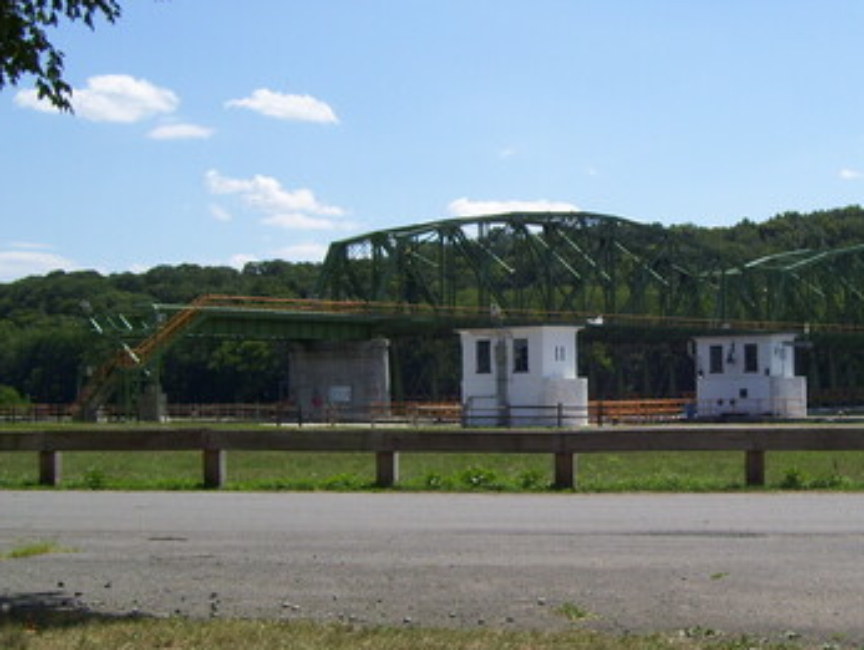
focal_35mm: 62
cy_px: 316
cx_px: 598
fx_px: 1549
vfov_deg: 23.7
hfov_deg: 30.9
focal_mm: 6
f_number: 4.8
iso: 80
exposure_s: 1/800
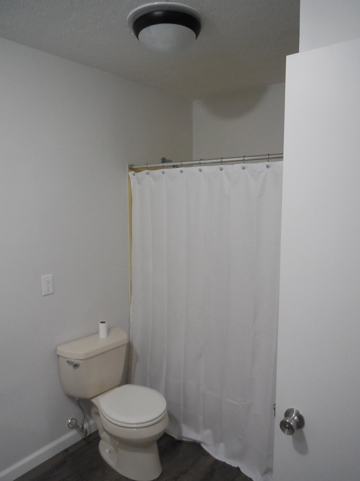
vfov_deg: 69.4
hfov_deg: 54.9
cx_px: 180
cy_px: 240
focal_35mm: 25
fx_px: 347
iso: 800
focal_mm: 4.5
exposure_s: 1/40
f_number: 3.1
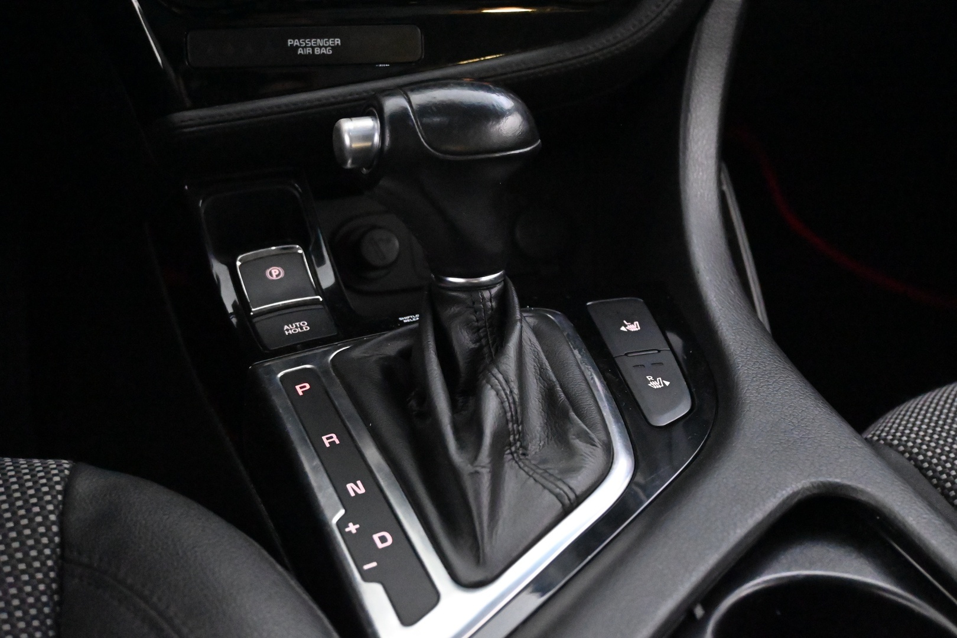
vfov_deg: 27.7
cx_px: 478
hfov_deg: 40.5
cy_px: 319
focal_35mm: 49
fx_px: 1296
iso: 18000
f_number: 5
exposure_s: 1/50
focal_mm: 32.5
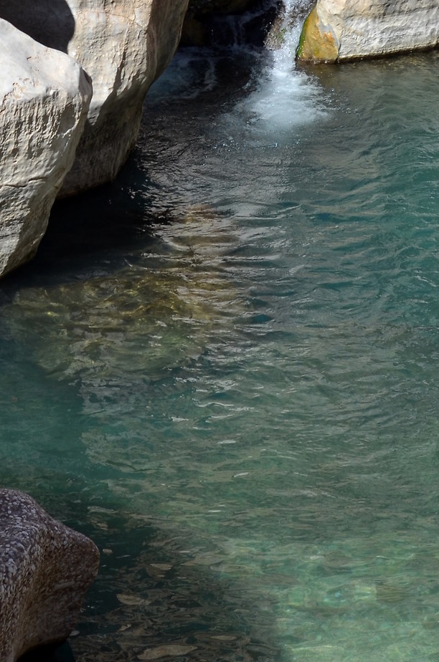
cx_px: 404
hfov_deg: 6.4
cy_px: 95
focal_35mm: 214
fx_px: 3937
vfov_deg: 9.6
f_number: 8
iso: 100
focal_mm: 55
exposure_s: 1/250
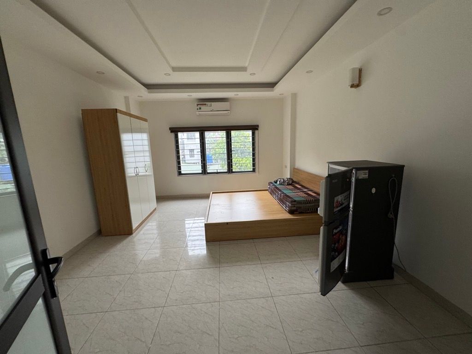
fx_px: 191
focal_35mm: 14
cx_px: 236
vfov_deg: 85.7
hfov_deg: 102.1
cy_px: 177
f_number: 2.2
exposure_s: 1/100
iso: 160
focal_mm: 2.22
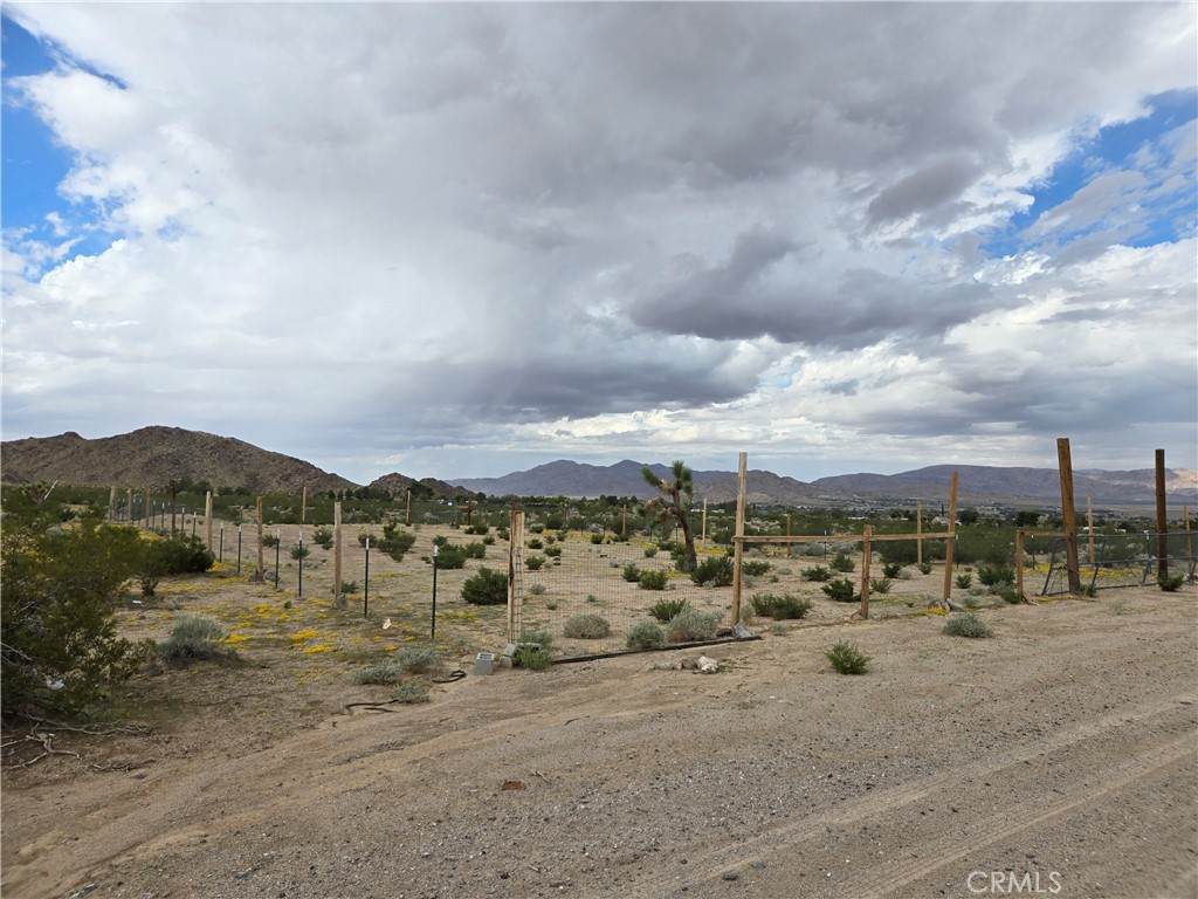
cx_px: 599
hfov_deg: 73.9
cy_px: 450
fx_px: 796
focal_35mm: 23
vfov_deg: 58.9
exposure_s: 1/2043
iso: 25
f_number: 1.8
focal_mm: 5.4
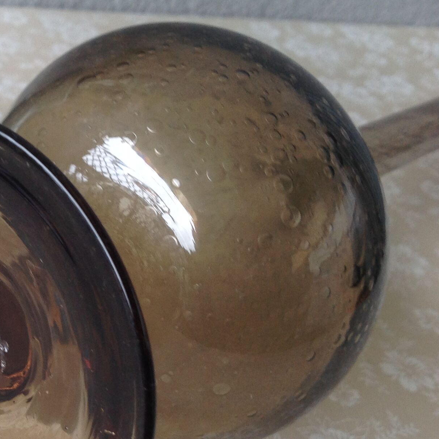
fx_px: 947
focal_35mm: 66
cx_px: -3
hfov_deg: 24.8
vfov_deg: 25.7
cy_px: 335
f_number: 2.4
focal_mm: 4.28
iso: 64
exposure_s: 1/40
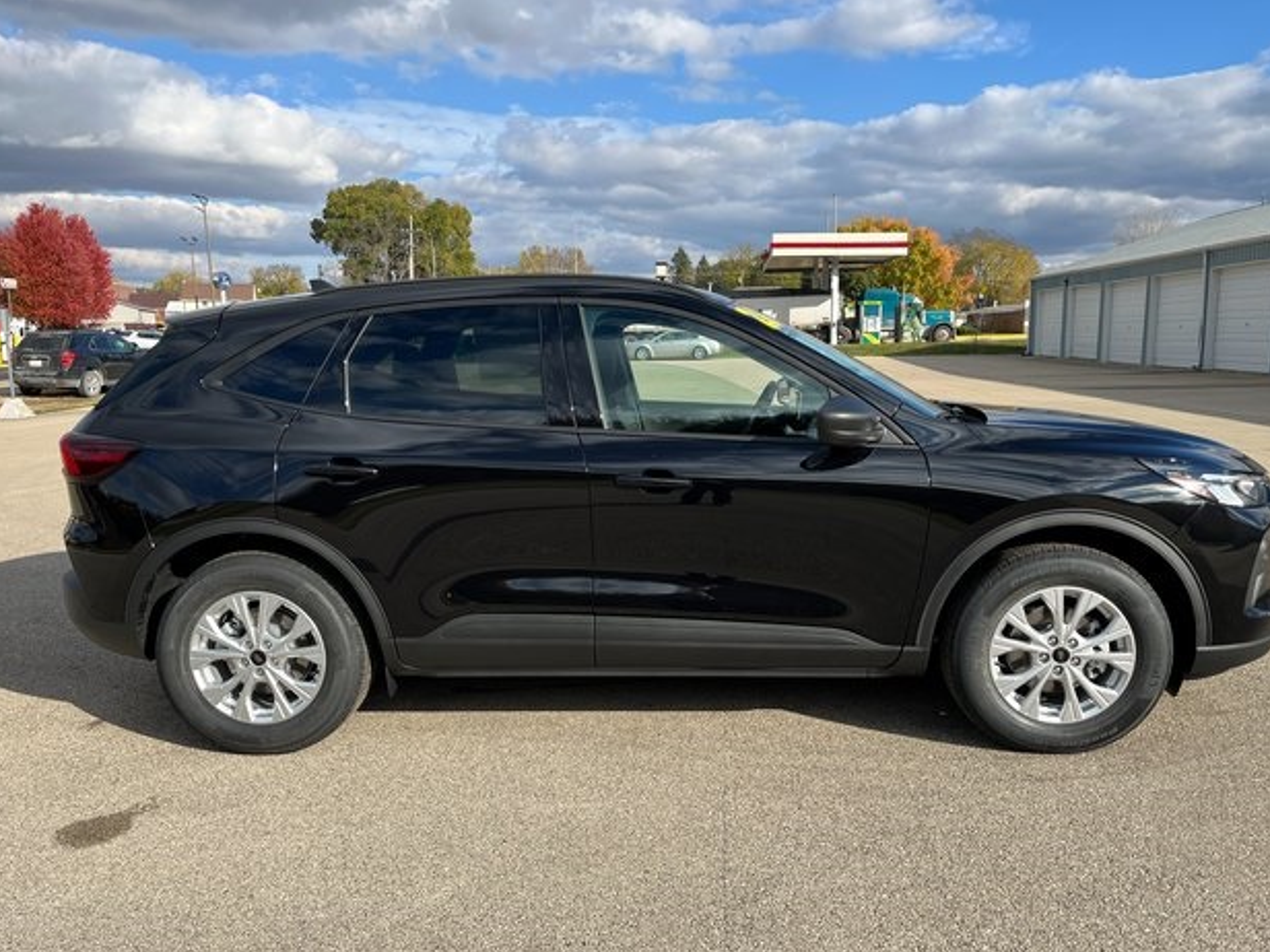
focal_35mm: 27
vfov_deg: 51.3
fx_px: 991
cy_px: 490
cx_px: 651
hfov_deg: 65.3
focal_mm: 5.1
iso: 50
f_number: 1.6
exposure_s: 1/2463
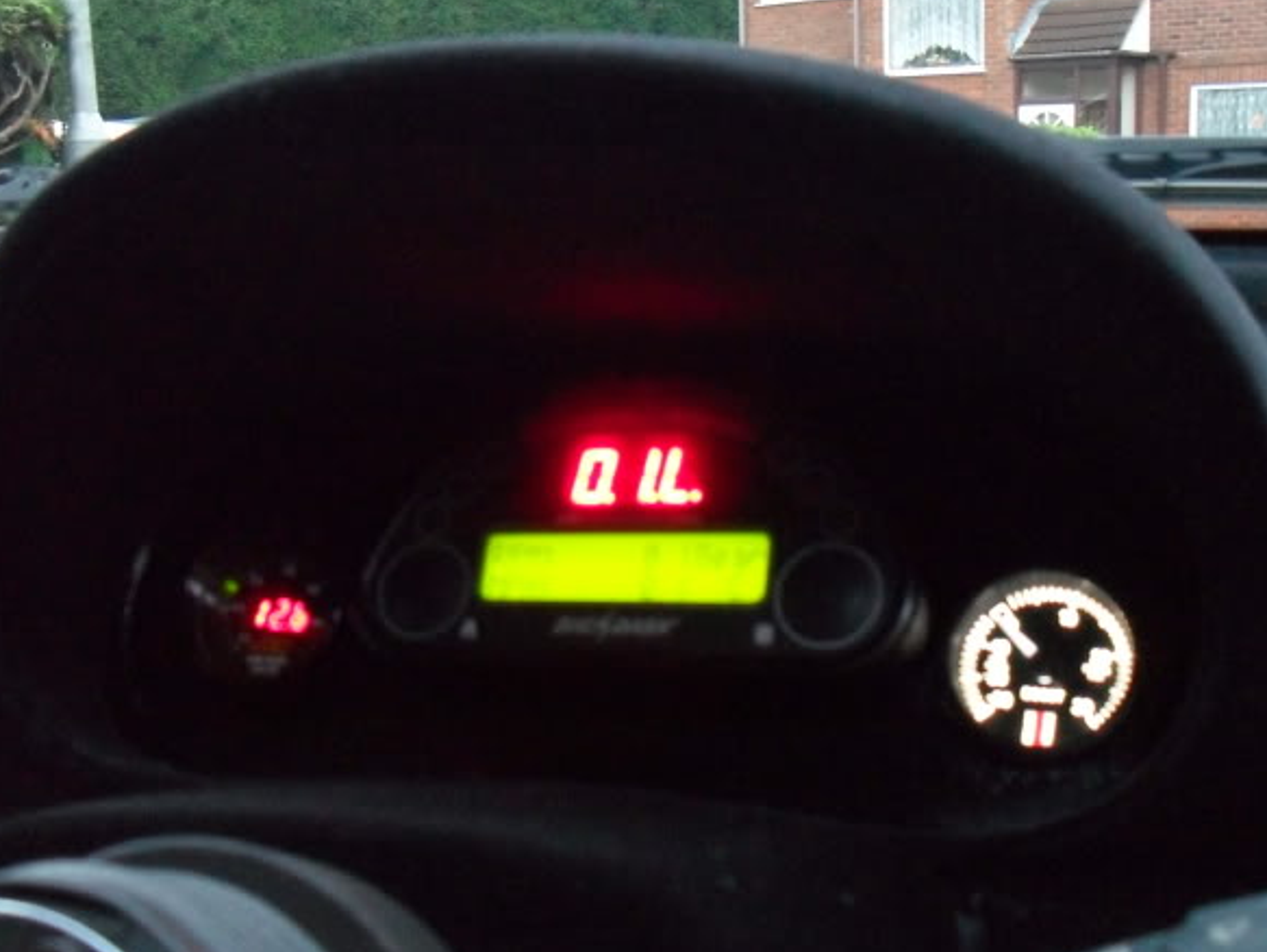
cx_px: 576
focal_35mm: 48
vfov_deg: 30.2
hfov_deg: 39.6
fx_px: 1758
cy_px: 606
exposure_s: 1/10
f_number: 2.8
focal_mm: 6.2
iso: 400
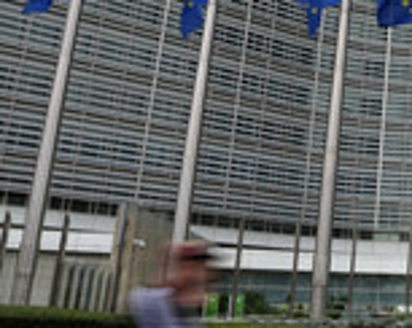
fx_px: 719
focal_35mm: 59
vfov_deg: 25.6
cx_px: 549
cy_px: 116
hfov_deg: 26.6
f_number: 18
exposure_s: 1/10
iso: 50
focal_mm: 16
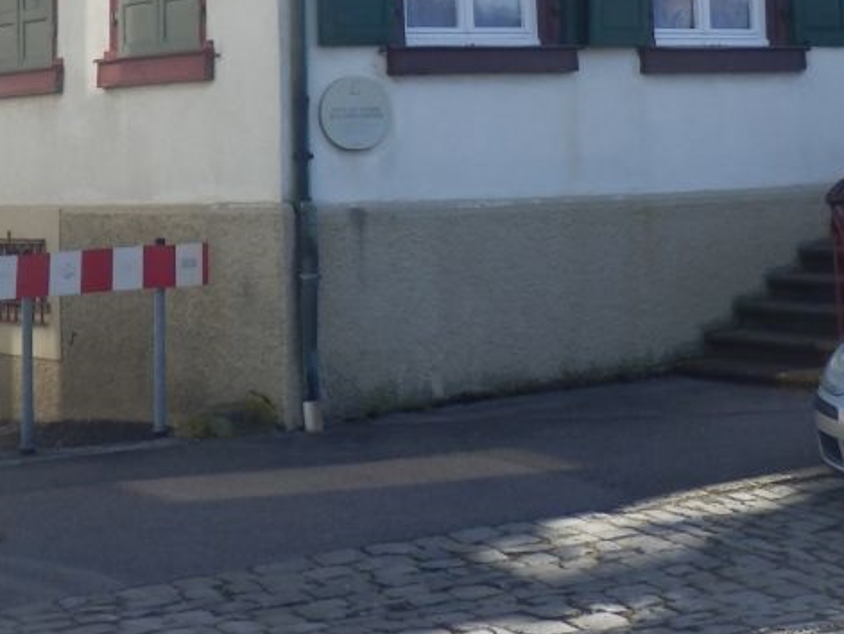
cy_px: -151
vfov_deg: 16.1
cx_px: 452
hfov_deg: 22.2
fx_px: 2147
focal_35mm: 88
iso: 80
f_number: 3.3
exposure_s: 1/500
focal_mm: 5.5
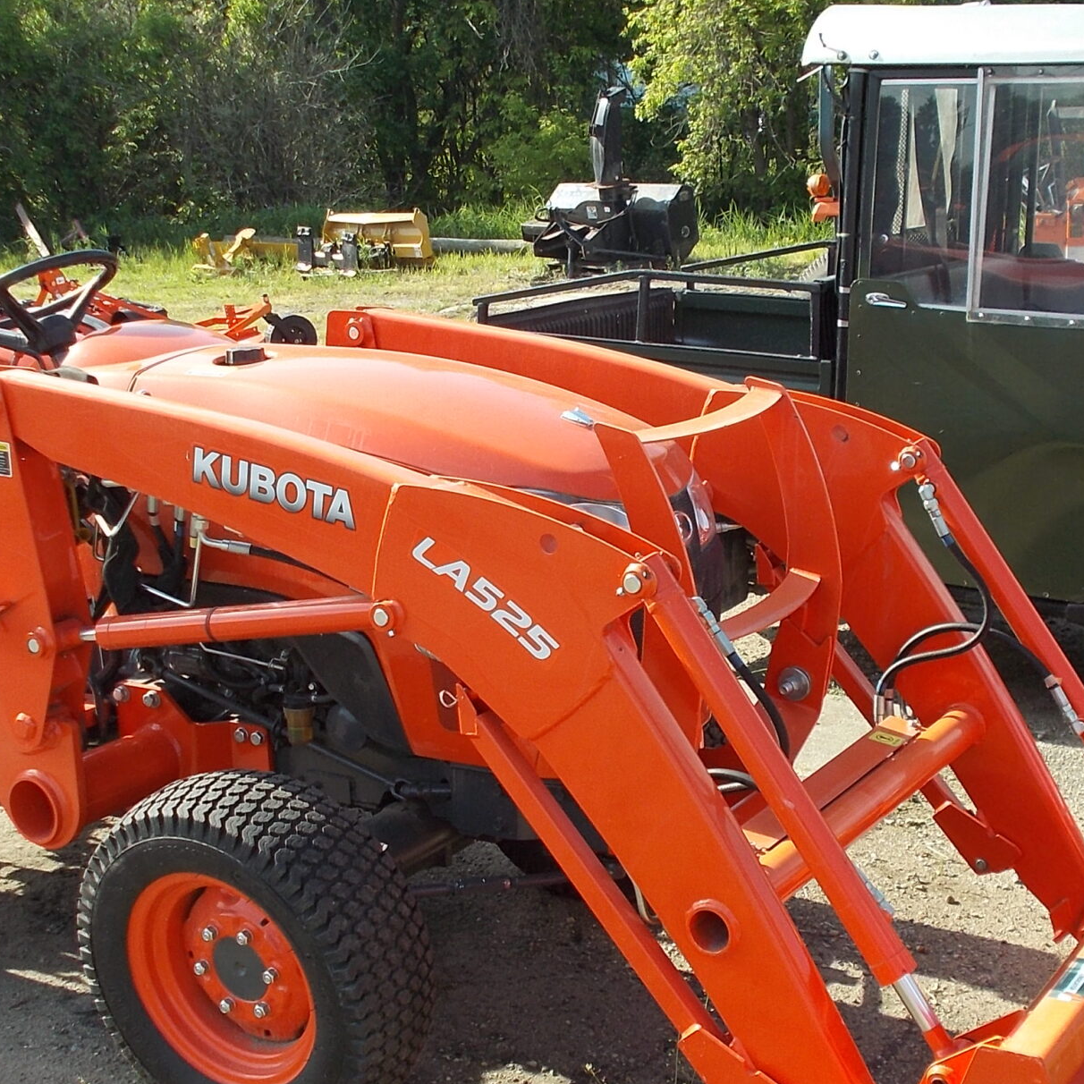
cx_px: 593
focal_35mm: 56
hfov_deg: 30.5
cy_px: 635
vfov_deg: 30.5
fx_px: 1984
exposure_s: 1/250
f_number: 3.4
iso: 80
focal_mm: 5.3
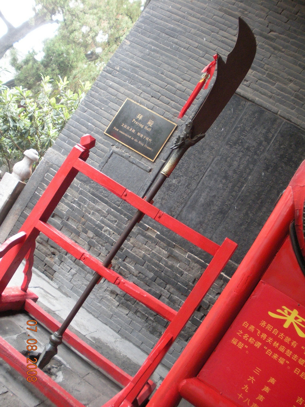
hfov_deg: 39.7
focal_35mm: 36
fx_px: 423
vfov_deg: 51.3
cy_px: 204
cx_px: 152
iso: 291
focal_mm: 6.3
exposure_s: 1/59
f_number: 3.5
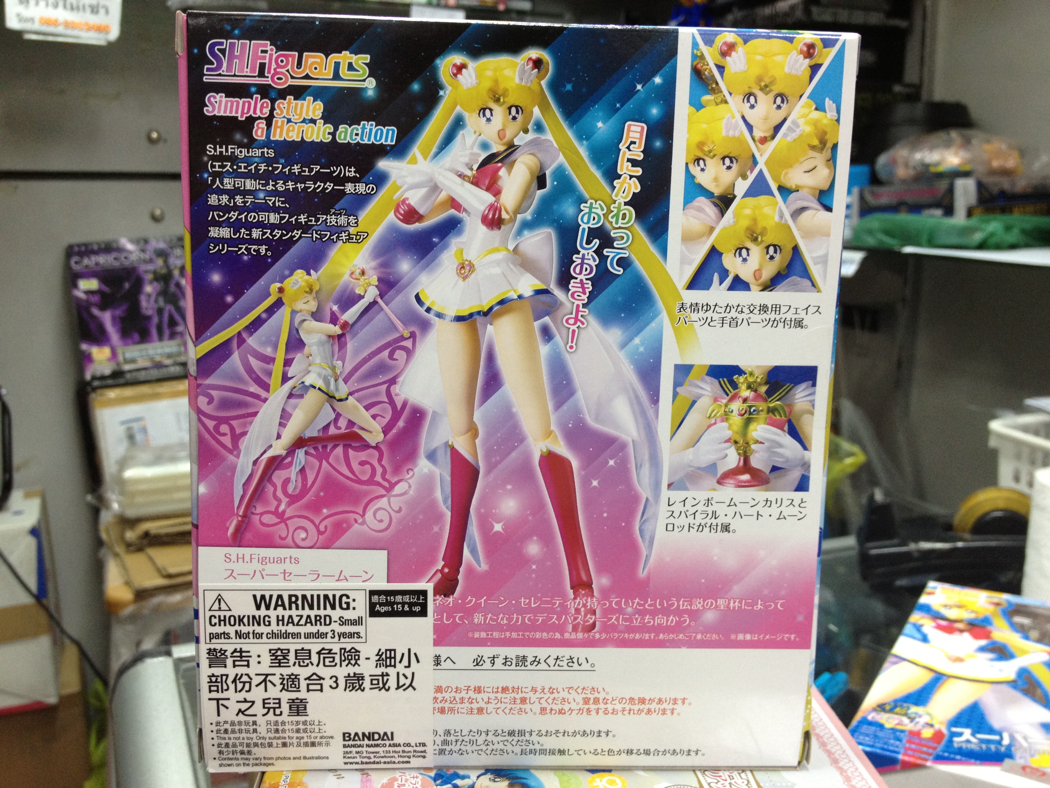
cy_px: 394
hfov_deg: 52.6
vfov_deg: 40.7
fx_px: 1062
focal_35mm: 35
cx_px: 525
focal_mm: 4.28
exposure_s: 1/20
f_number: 2.4
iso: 100
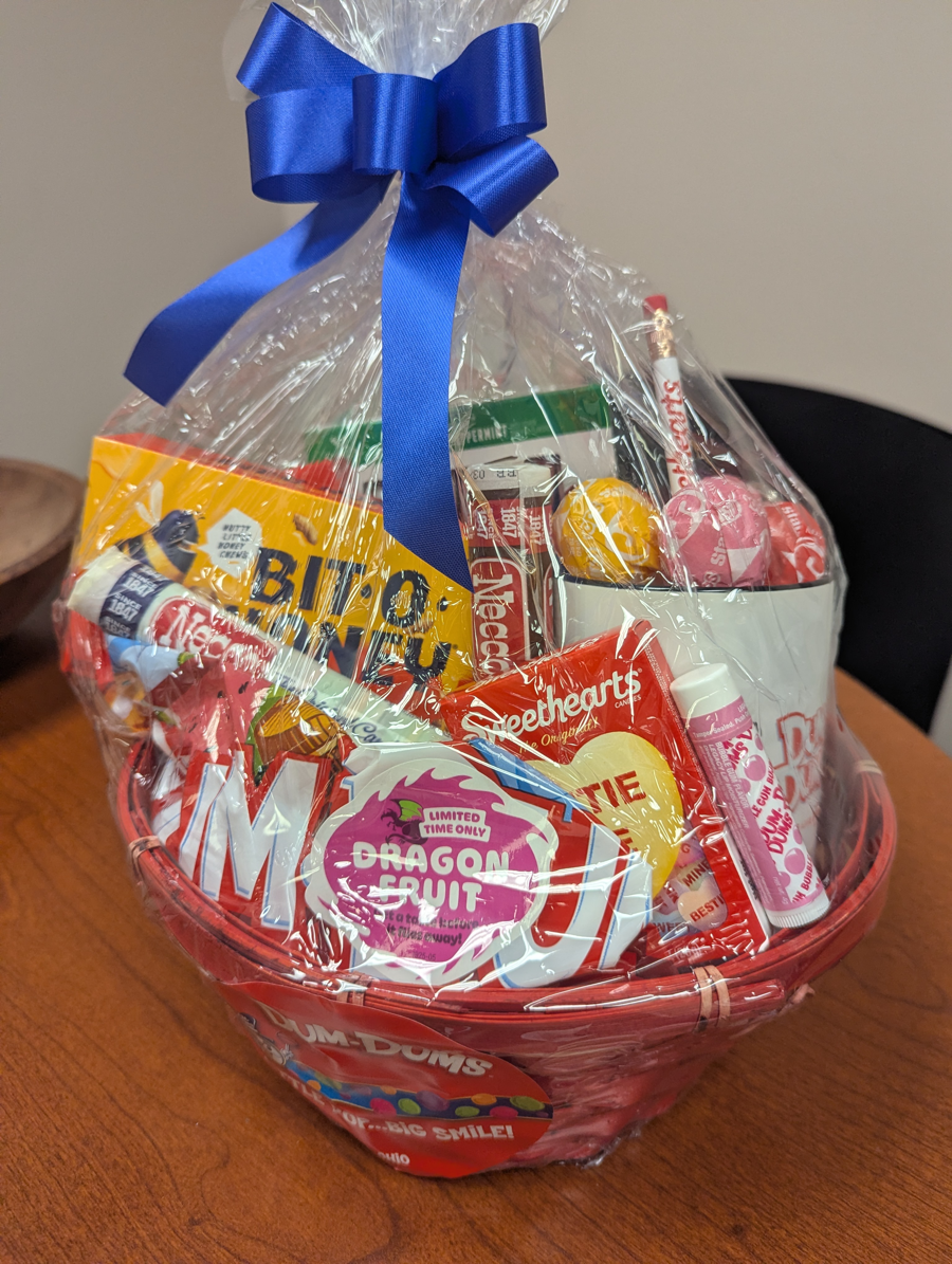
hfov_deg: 56.9
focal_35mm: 24
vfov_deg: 71.5
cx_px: 476
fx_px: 878
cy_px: 632
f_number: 1.85
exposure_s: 1/123
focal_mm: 6.81
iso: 159
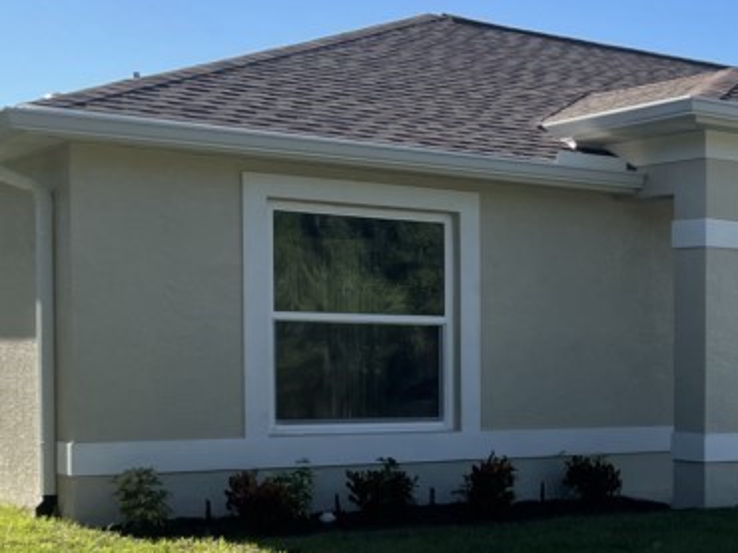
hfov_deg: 23.8
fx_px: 1534
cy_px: 439
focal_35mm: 72
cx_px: 957
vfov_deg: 20.2
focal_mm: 4.2
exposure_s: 1/2353
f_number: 1.6
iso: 32
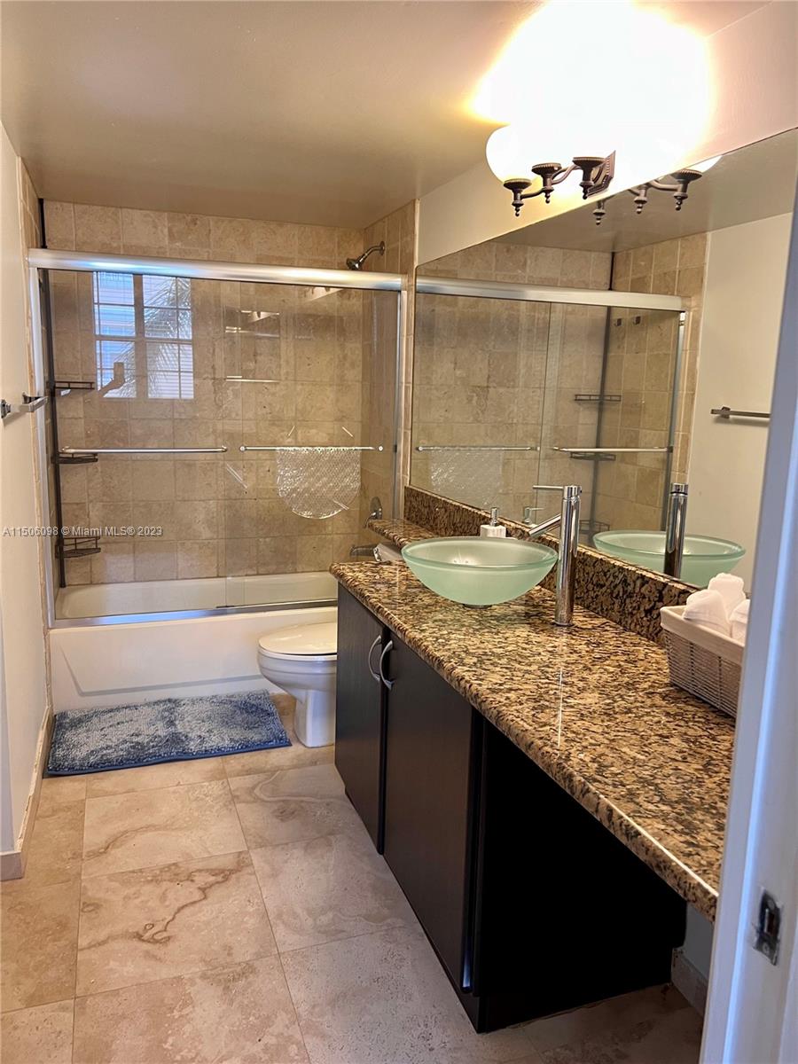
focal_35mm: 26
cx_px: 399
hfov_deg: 53.1
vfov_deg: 67.3
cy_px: 532
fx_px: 799
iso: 125
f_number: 1.5
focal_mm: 5.7
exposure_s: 1/60
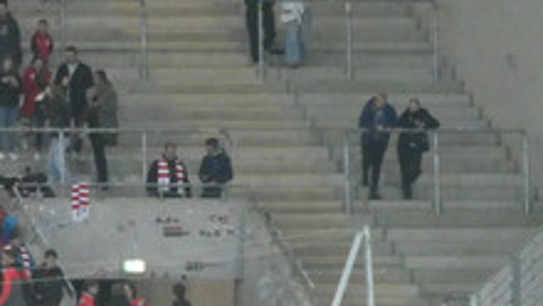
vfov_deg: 1.9
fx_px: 9118
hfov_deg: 3.4
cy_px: 72
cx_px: -170
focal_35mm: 633
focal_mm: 35.8
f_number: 5.6
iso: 1600
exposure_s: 1/50
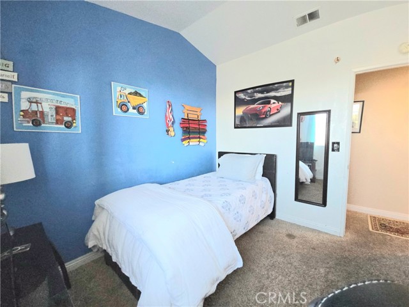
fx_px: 154
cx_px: 204
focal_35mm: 13
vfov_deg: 89.9
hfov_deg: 106.2
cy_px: 154
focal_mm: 2.2
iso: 250
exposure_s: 1/60.2
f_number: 2.2
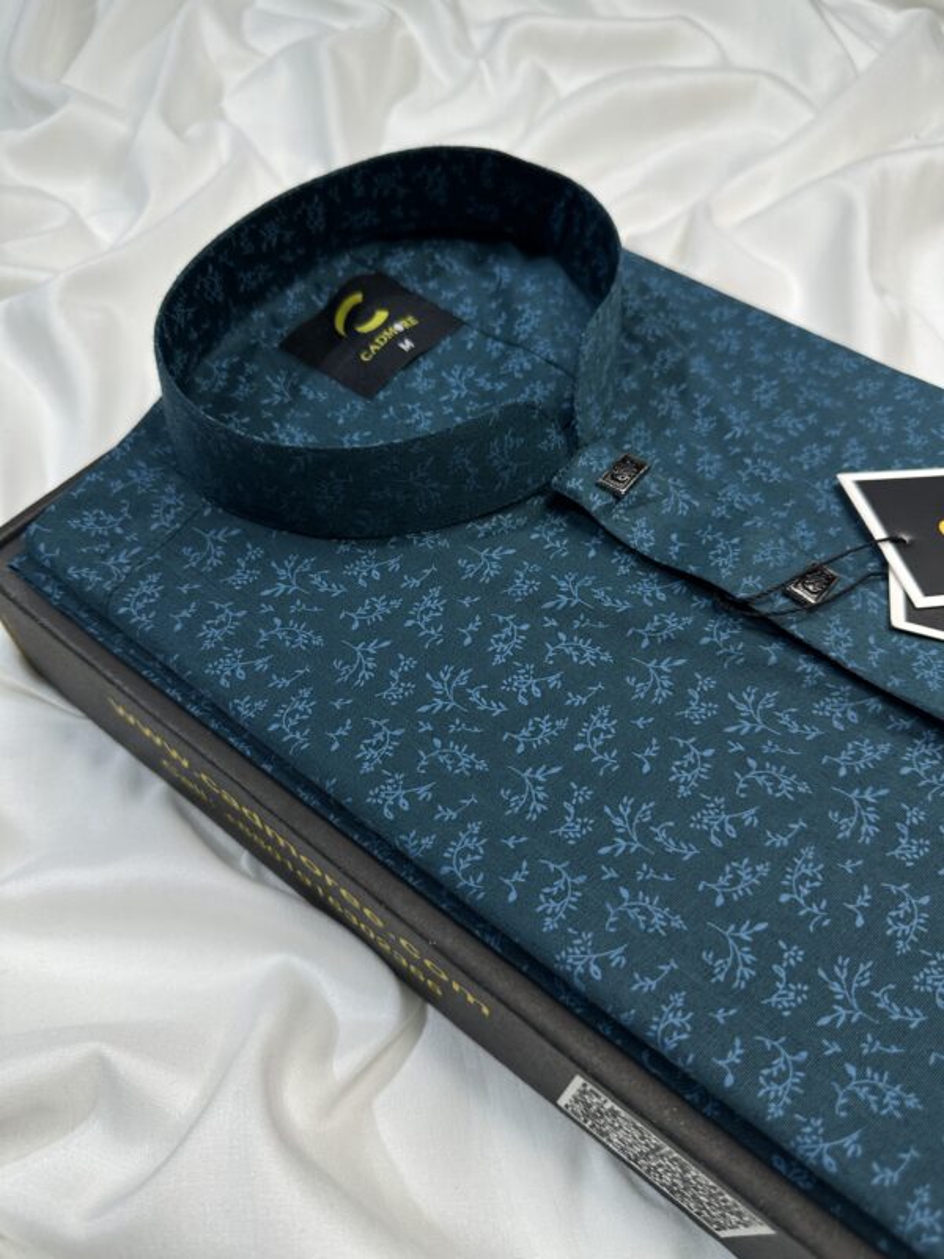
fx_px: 873
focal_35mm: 24
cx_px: 472
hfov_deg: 56.8
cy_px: 630
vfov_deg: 71.6
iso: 80
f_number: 1.78
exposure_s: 1/281
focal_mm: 6.86
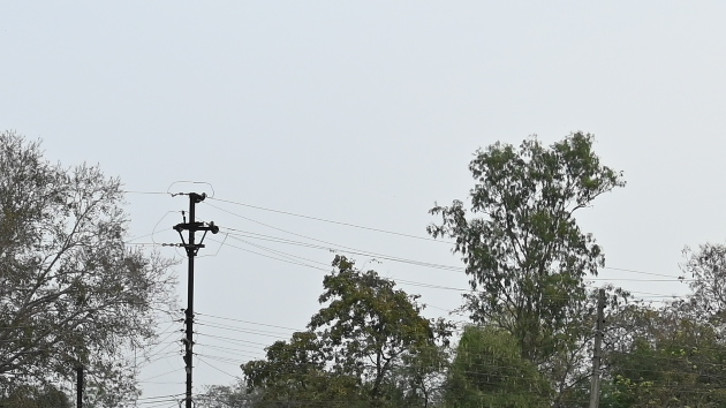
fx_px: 2406
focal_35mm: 125
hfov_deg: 17.1
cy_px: 785
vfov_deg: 9.2
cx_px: 249
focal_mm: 18
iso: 125
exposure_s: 1/250
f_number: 5.6
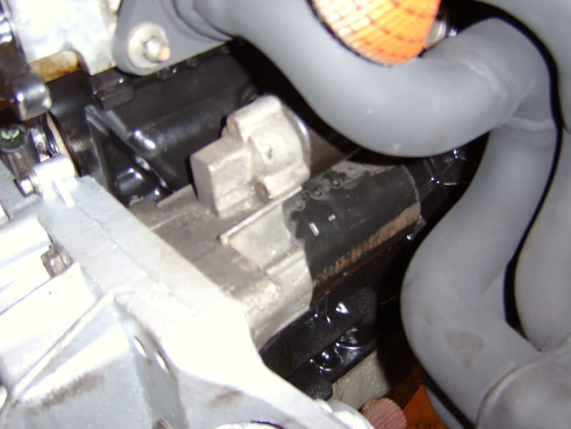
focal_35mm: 31
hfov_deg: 58.4
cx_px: 286
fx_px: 511
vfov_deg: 45.4
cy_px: 214
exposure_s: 1/30
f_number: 2.7
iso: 141
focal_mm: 8.13
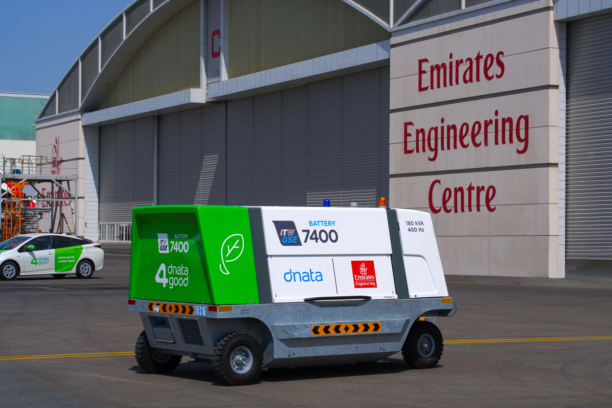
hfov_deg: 24.5
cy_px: 204
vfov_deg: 16.5
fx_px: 1411
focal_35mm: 83
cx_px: 306
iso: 250
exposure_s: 1/320
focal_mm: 83
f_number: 20
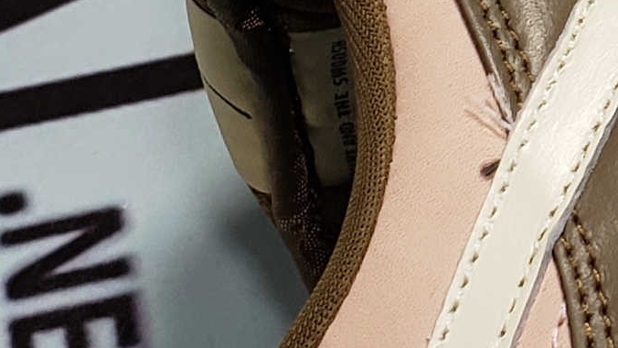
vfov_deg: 7.1
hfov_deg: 12.1
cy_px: -91
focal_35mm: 169
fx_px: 2769
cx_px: 969
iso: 64
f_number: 2.4
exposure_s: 1/50
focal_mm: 4.3
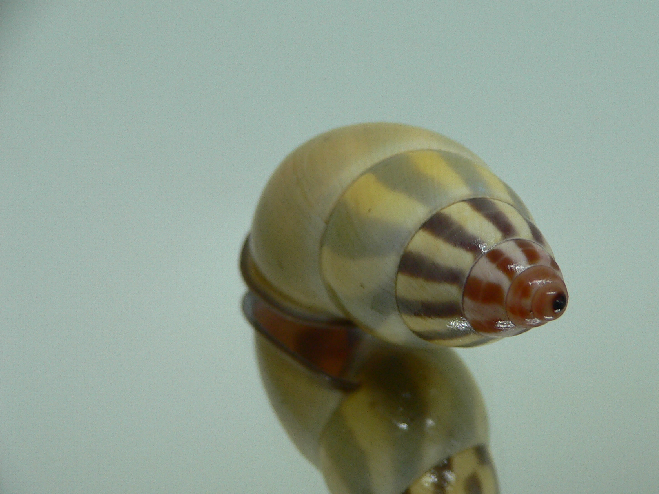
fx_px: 800
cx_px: 395
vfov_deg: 34.3
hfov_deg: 44.6
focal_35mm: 42
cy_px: 272
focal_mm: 4.6
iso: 100
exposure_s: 1/60
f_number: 2.8
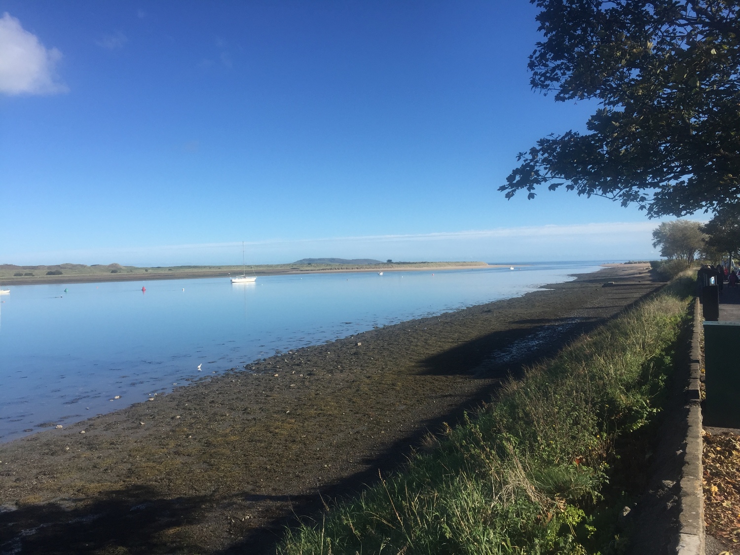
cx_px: 370
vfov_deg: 48.2
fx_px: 620
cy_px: 278
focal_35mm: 29
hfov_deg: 61.7
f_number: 2.2
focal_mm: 4.15
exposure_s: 1/1799
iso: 32
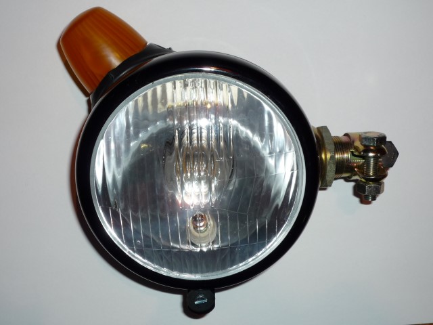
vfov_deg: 23.3
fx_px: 788
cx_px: 216
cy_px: 162
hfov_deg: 30.7
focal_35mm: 63
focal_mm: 9.3
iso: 100
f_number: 4.3
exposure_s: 1/40
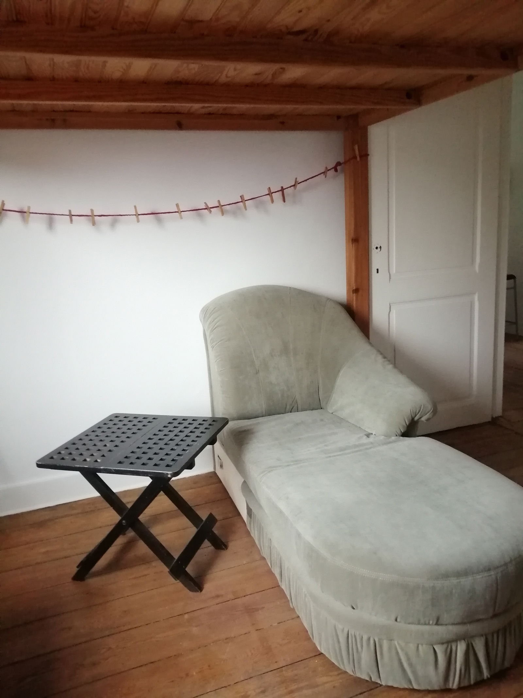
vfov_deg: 67.3
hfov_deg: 53.1
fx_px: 524
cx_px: 262
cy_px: 349
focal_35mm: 26
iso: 500
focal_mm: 3.62
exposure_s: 1/50
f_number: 1.8
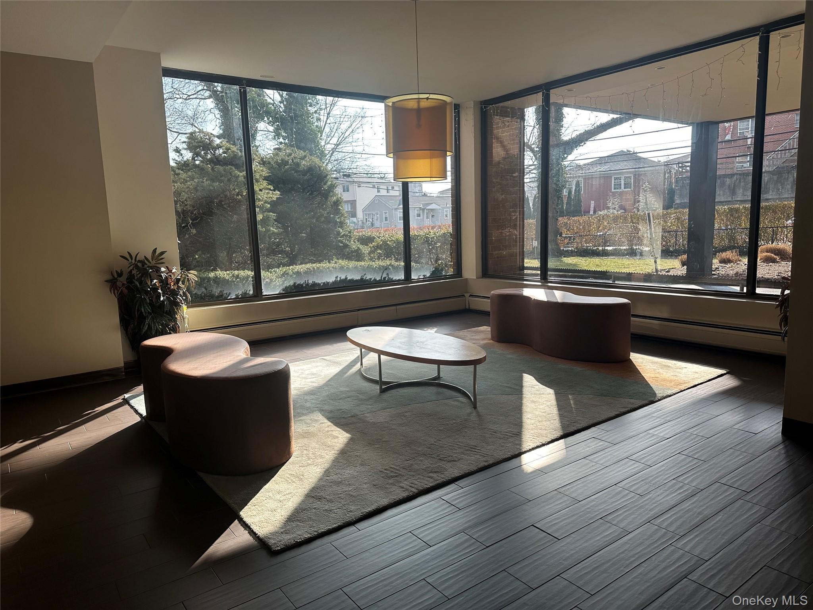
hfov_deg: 71.6
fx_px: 564
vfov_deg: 56.8
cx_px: 406
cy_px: 305
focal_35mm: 24
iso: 80
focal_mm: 6.86
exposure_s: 1/943
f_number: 1.78
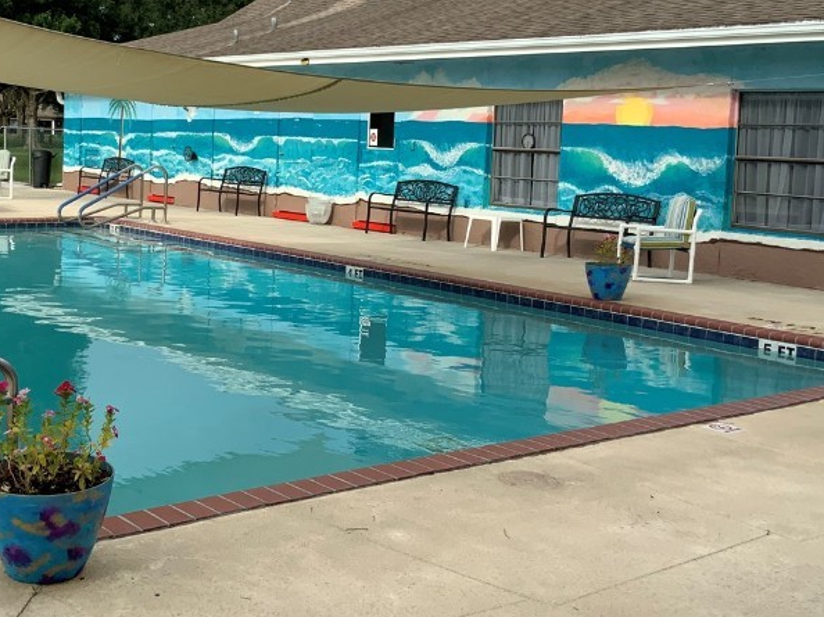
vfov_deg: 29.0
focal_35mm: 50
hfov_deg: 38.0
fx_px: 1190
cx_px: 315
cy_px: 232
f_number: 1.8
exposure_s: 1/929
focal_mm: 3
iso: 16
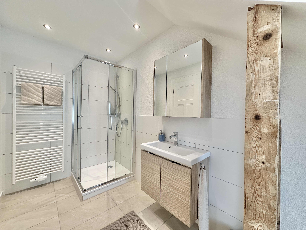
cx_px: 153
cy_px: 115
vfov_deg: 85.7
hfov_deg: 102.1
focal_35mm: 14
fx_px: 124
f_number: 2.2
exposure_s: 1/100
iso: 125
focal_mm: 2.22
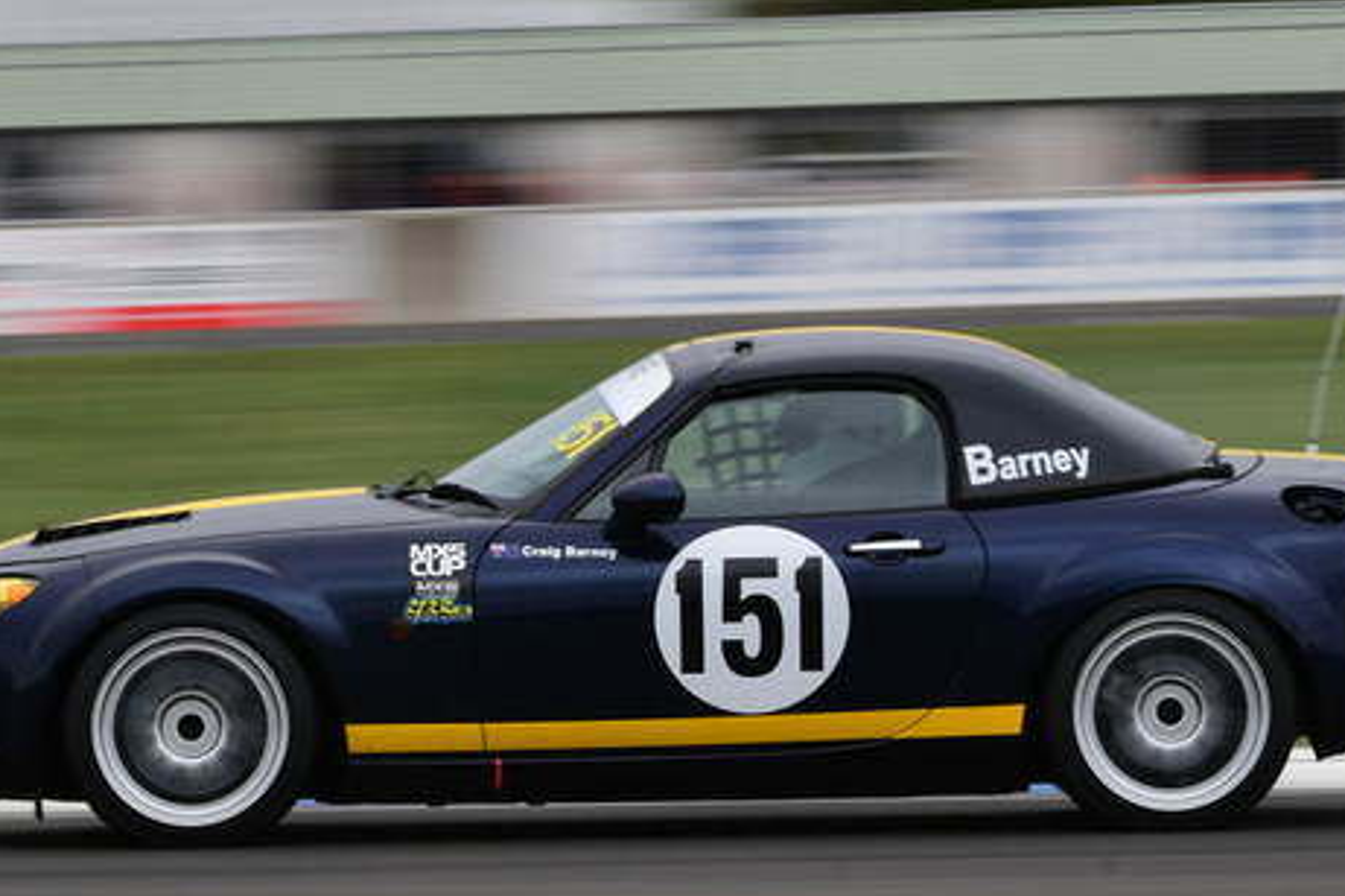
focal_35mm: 521
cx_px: 549
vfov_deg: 2.6
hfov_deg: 4.0
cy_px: 166
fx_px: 19457
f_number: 16
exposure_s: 1/80
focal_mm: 200
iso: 125
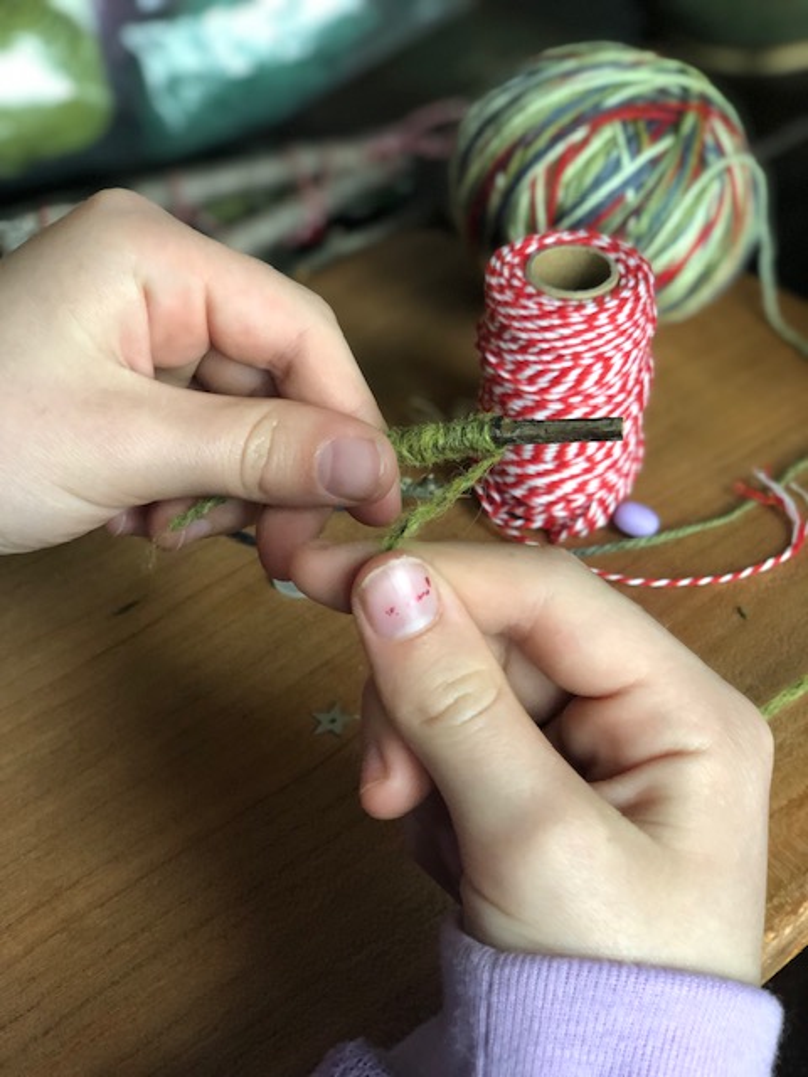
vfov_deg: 36.8
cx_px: 404
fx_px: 1618
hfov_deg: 28.0
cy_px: 538
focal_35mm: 52
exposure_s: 1/24
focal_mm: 6
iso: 125
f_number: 2.4
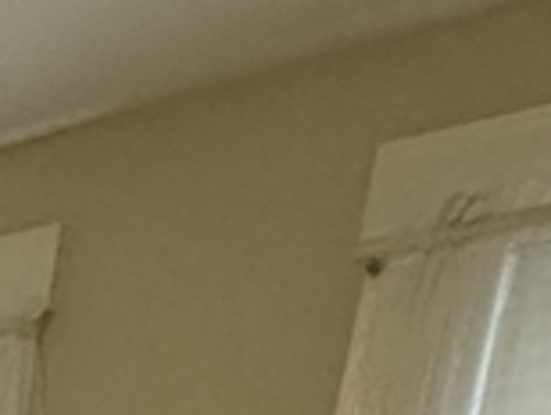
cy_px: 1138
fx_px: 1483
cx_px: -862
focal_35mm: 93
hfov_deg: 13.4
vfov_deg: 11.5
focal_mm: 2.22
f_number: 2.2
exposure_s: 1/120
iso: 250
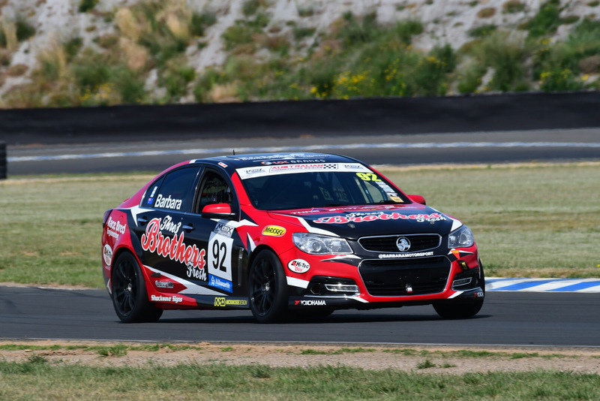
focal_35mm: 750
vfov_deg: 1.8
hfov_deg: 2.7
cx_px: 300
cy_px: 200
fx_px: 12504
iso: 320
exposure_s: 1/640
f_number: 11
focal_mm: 500
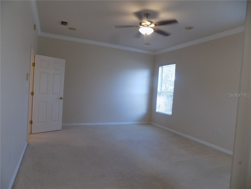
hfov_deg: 73.9
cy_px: 94
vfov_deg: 58.9
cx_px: 126
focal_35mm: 23
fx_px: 167
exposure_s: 1/30
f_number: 3.1
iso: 125
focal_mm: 4
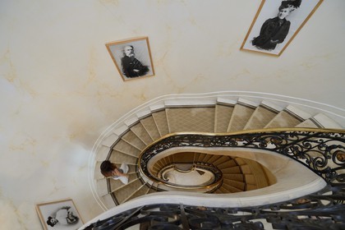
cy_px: 115
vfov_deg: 81.2
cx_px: 172
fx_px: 134
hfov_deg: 104.3
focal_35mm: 14
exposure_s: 1/20
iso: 640
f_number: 4
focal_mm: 14
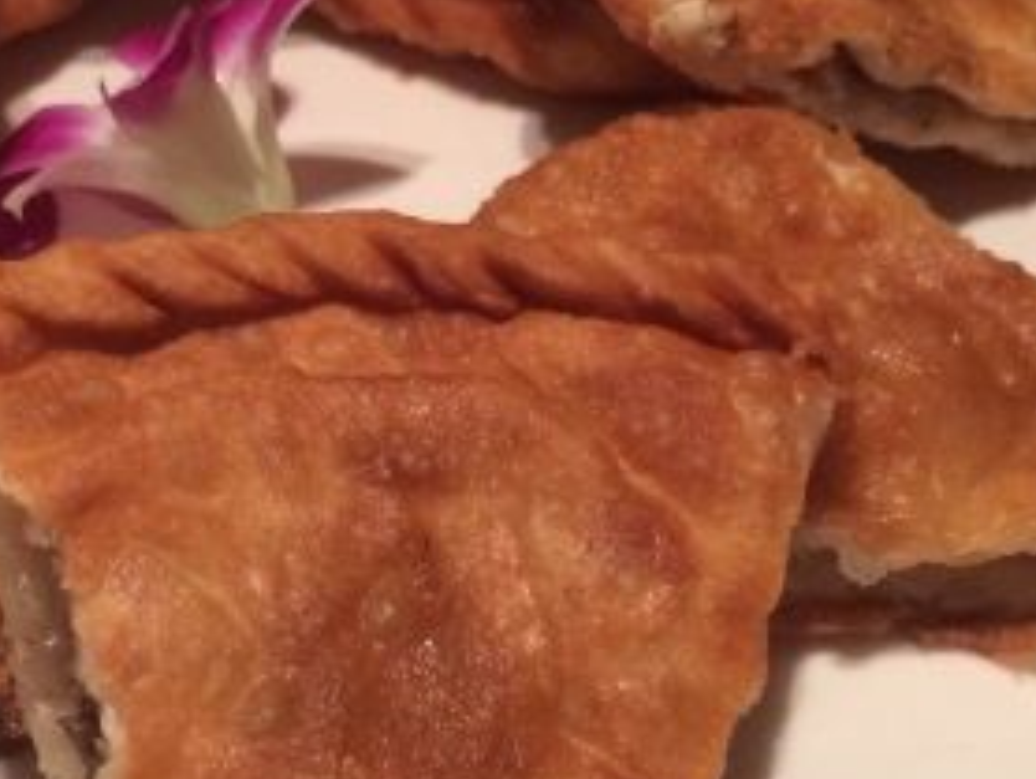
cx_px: 373
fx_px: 2187
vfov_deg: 20.1
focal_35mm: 73
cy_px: 255
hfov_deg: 26.5
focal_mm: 4.15
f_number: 2.2
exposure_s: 1/33
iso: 250
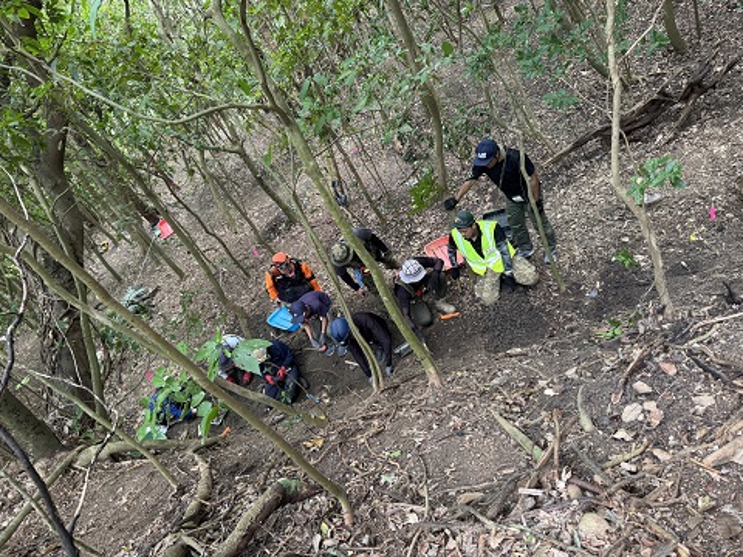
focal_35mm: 24
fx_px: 515
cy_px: 278
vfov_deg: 56.8
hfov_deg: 71.6
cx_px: 372
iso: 200
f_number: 1.78
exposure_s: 1/99
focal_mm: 6.76
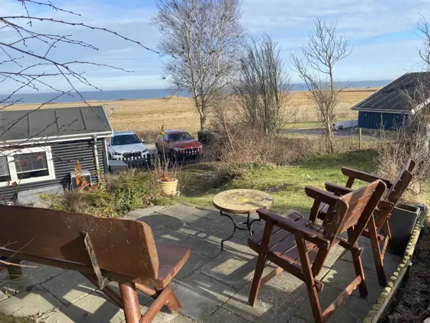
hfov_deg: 67.3
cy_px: 162
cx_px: 215
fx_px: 323
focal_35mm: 26
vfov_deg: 53.1
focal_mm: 4.25
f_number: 1.8
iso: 32
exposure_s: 1/1629
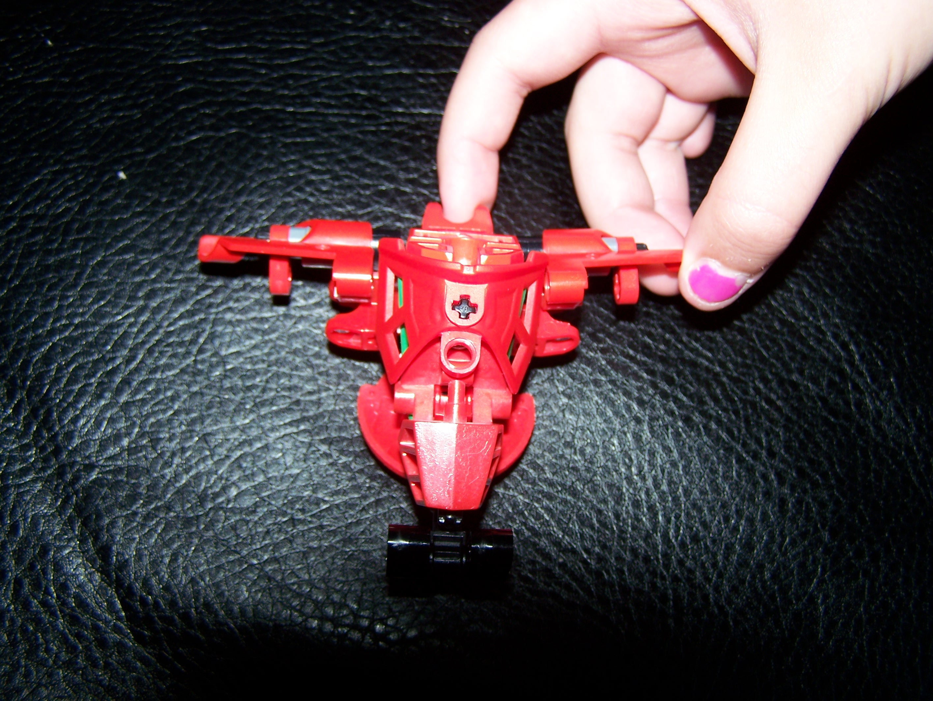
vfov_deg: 37.8
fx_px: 1025
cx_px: 466
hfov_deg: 48.9
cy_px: 350
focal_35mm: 38
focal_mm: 6.3
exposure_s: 1/60
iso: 80
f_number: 2.8
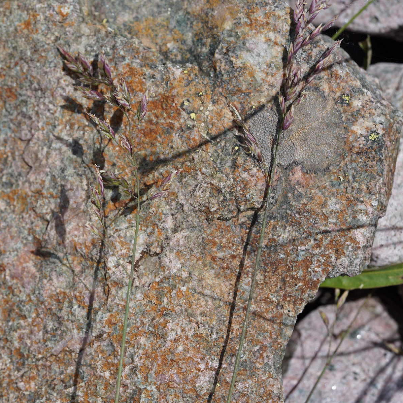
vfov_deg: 15.2
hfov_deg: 15.1
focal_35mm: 115
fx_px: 1515
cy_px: 201
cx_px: 107
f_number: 9
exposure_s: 1/320
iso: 125
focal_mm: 90
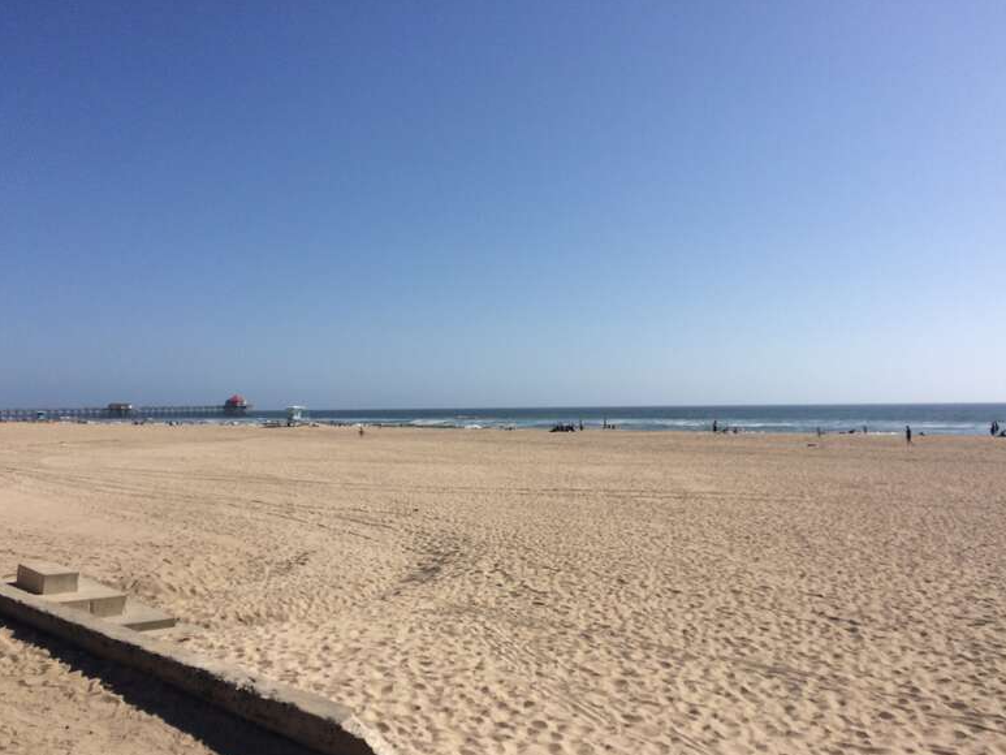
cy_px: 384
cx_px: 496
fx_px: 872
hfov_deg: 60.0
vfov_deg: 46.8
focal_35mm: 30
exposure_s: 1/5128
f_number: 2.2
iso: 32
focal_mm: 4.15
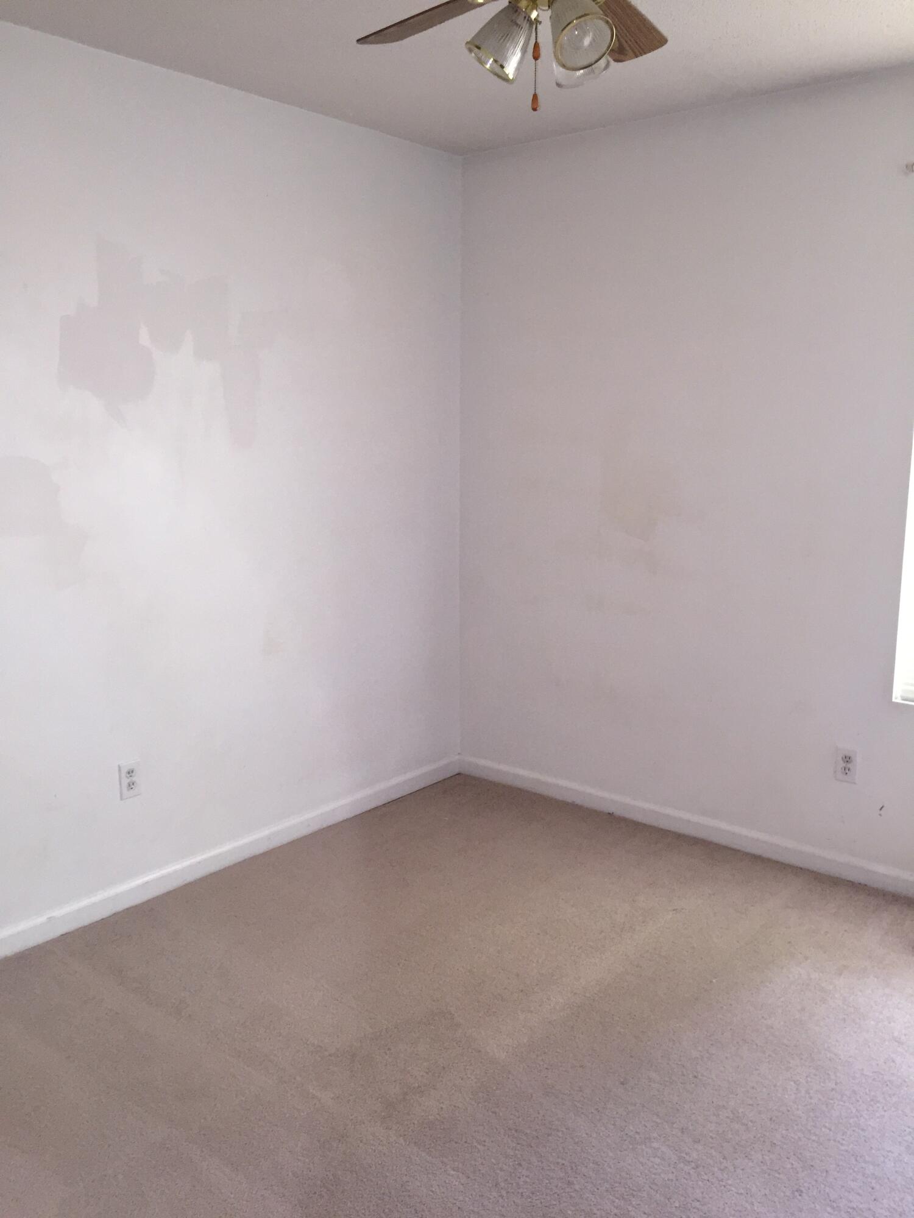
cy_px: 609
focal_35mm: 29
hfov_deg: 48.2
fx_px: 1021
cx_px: 457
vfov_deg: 61.7
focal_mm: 4.15
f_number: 2.2
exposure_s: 1/20
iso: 160
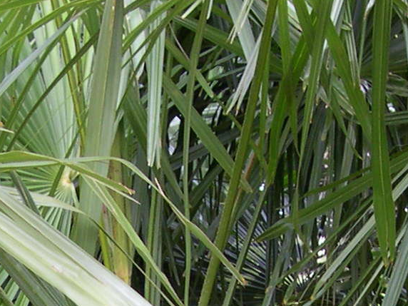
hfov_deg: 13.0
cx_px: 93
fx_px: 1780
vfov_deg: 9.3
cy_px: 558
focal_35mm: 151
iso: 100
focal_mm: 8
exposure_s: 1/86
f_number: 2.8
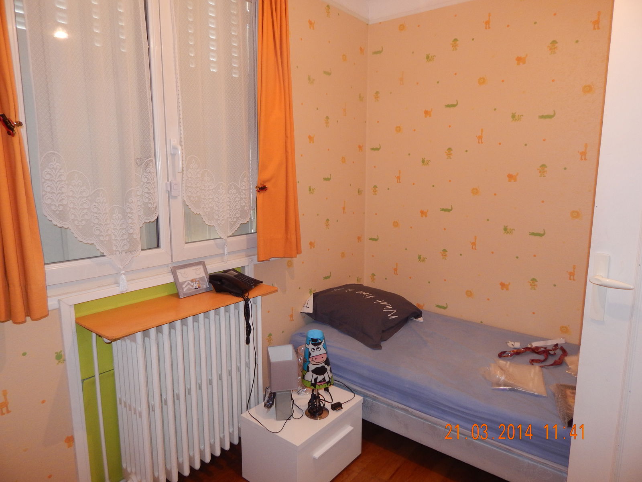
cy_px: 241
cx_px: 321
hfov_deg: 73.9
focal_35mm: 23
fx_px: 427
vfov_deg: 58.9
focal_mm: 4
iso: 200
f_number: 3
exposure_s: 1/30
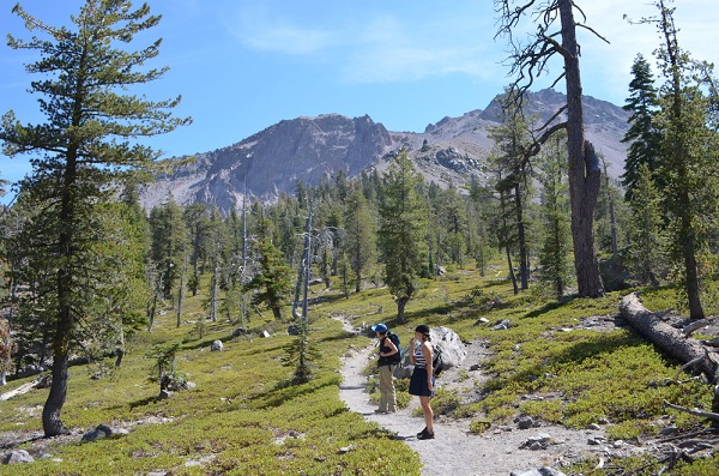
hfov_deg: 57.3
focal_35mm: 33
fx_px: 658
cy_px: 238
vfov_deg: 39.8
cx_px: 360
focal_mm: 22
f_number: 8
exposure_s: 1/250
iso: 200
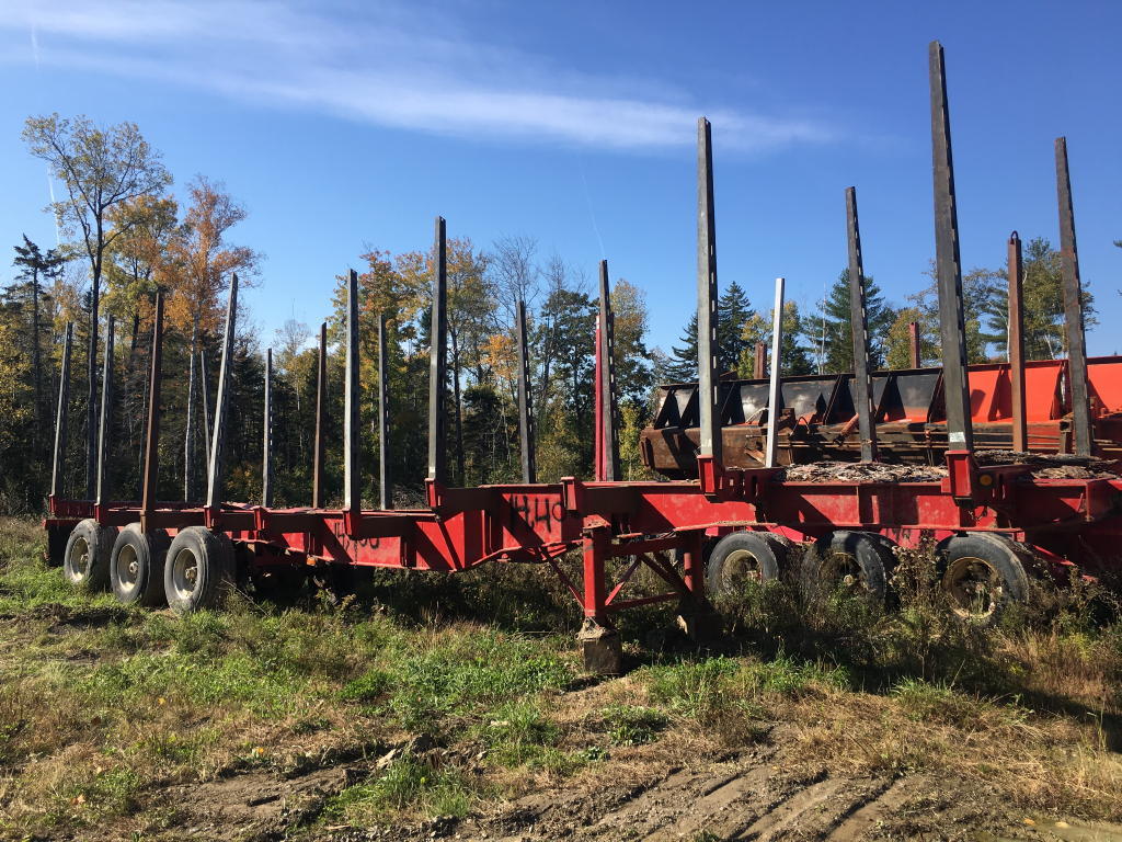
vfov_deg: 48.2
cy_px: 421
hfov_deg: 61.7
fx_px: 940
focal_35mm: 29
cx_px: 561
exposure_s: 1/1026
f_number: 2.2
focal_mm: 4.15
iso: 25
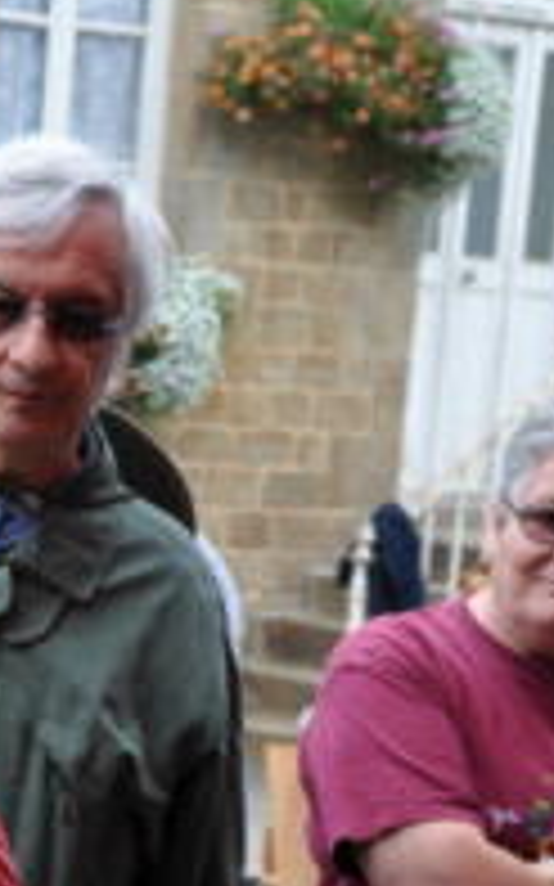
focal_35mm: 186
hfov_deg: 7.0
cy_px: 675
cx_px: -234
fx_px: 4497
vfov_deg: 11.2
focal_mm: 48
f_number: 5.6
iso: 220
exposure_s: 1/125
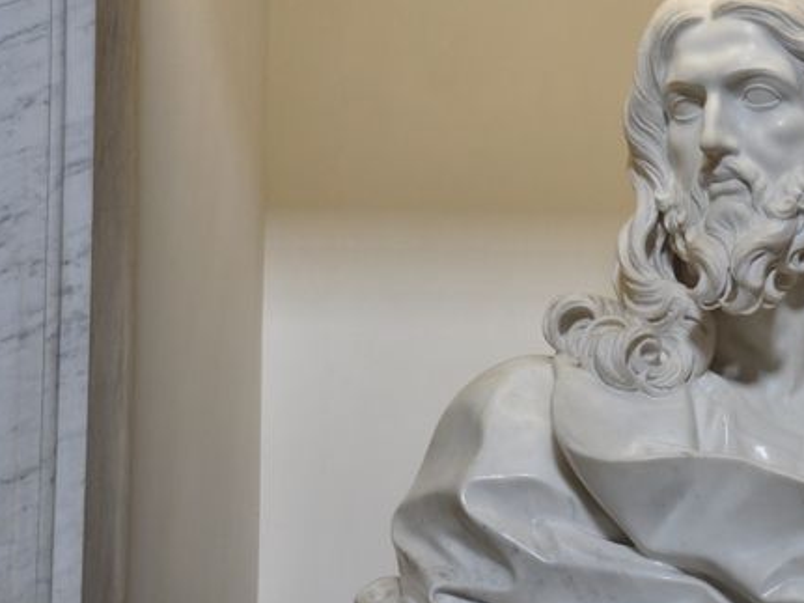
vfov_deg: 8.7
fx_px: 3971
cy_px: 347
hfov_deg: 11.5
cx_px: 767
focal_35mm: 171
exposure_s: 1/25
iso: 400
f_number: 7.1
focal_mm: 50
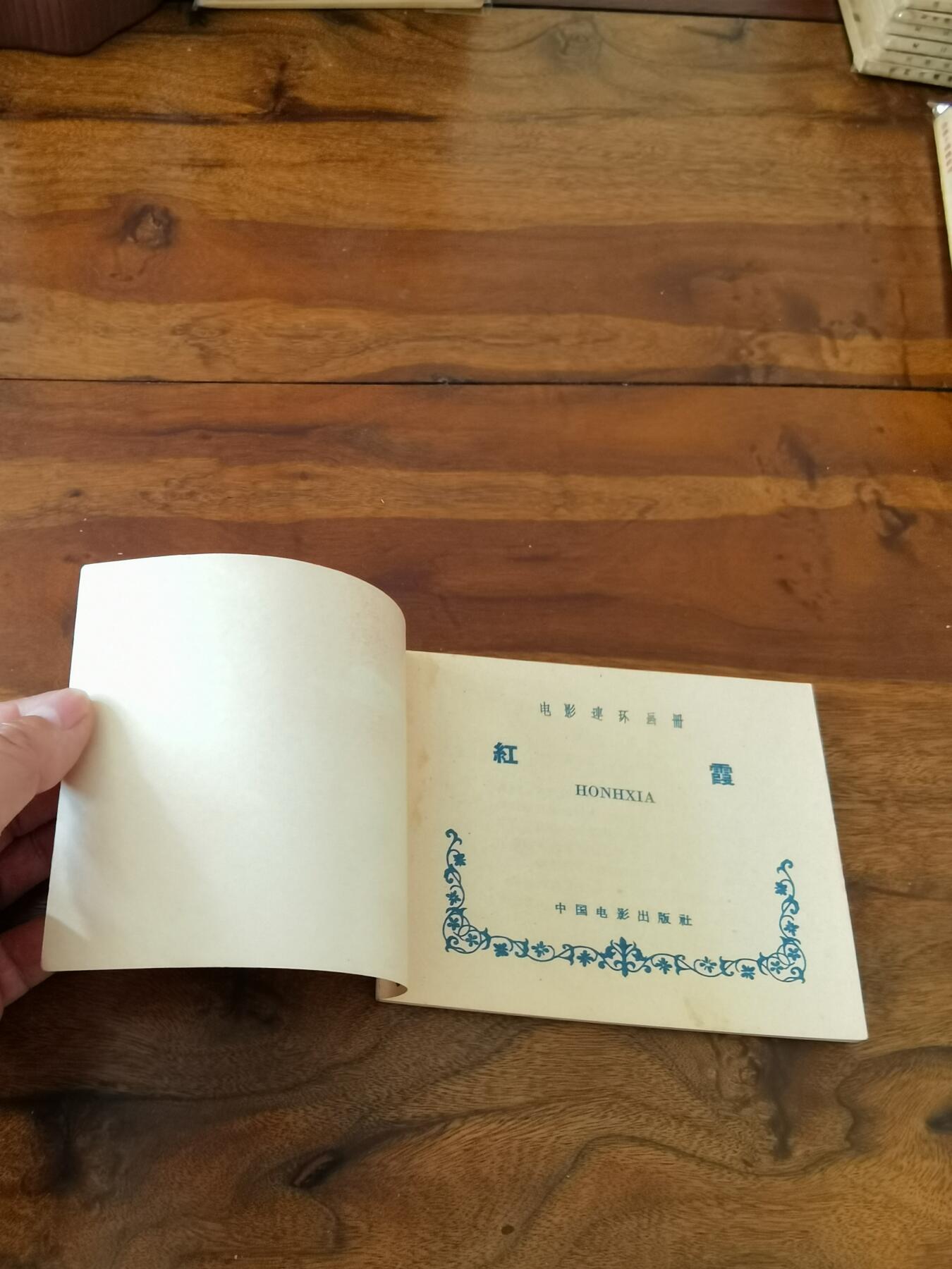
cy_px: 634
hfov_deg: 51.4
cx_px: 476
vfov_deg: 65.3
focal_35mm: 27
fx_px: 990
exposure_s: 1/40
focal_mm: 2.26
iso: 125
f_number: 2.2
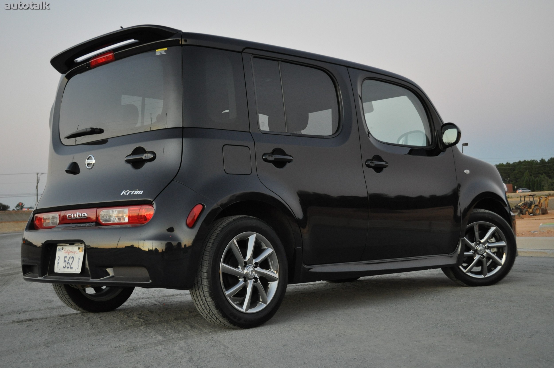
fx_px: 738
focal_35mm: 48
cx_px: 277
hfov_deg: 41.2
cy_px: 184
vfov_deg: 28.0
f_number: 4.8
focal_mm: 32
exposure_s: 1/30
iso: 900
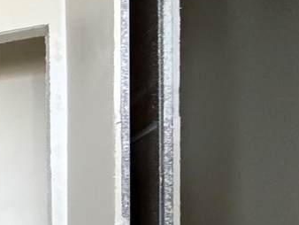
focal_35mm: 53
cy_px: 243
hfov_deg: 22.7
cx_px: -226
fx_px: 458
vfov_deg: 25.7
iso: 640
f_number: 2.2
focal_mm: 2.22
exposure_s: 1/60
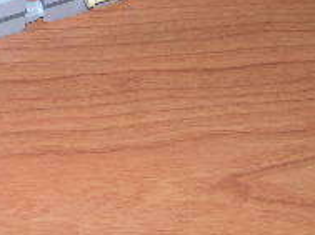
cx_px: -43
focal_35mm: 129
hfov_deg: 14.9
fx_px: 1172
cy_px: 8
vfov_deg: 11.4
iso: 100
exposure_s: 1/60
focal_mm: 8
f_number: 2.8
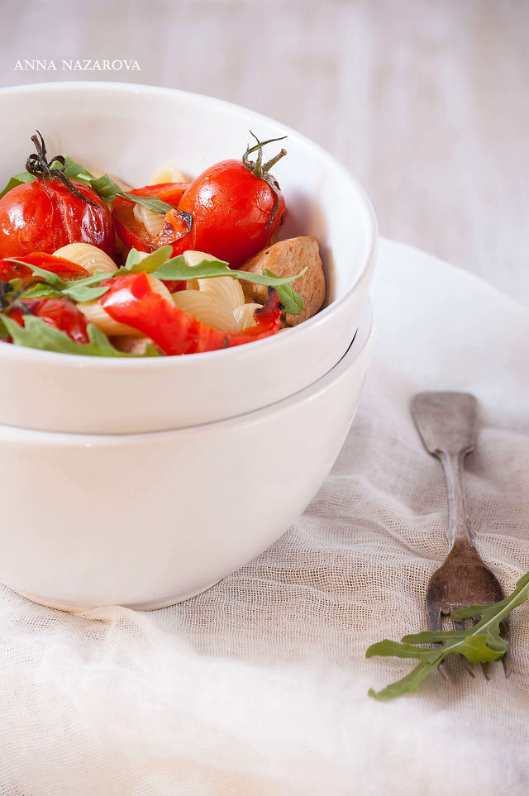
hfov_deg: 11.7
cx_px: 264
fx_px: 2584
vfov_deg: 17.5
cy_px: 398
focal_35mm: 117
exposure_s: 1/400
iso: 200
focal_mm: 78
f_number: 8
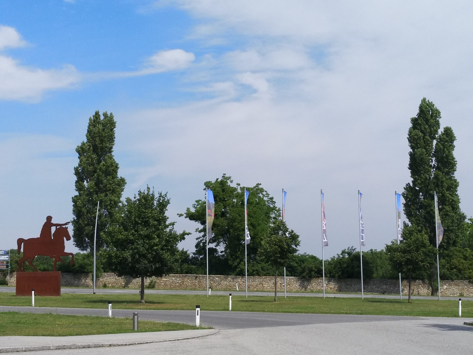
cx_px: 236
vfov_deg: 61.1
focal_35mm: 22
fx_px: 301
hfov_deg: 76.4
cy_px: 178
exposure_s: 1/1411
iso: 100
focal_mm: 3.81
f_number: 2.2
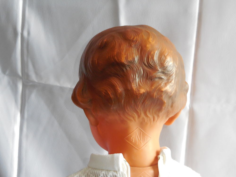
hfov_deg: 31.7
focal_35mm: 61
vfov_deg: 24.0
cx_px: 118
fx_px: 416
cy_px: 88
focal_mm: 11
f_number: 4.5
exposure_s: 1/30
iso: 800
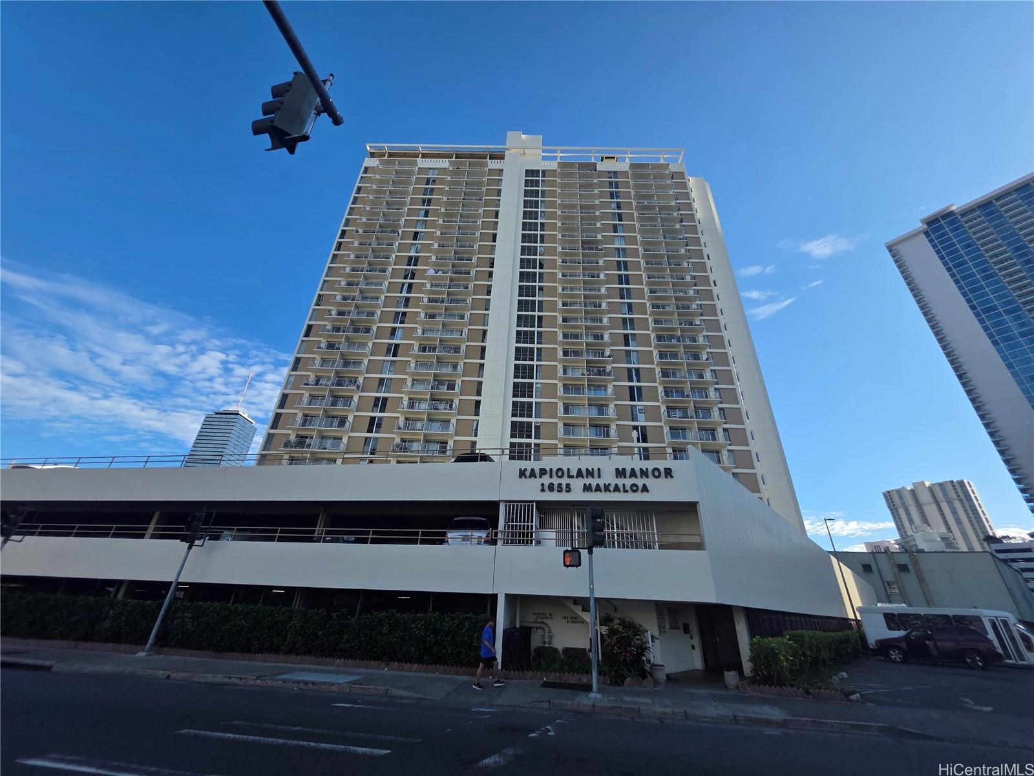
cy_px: 388
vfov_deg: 89.9
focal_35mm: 13
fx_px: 388
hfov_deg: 106.2
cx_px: 517
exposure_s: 1/1559
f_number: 1.9
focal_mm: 2.2
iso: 40
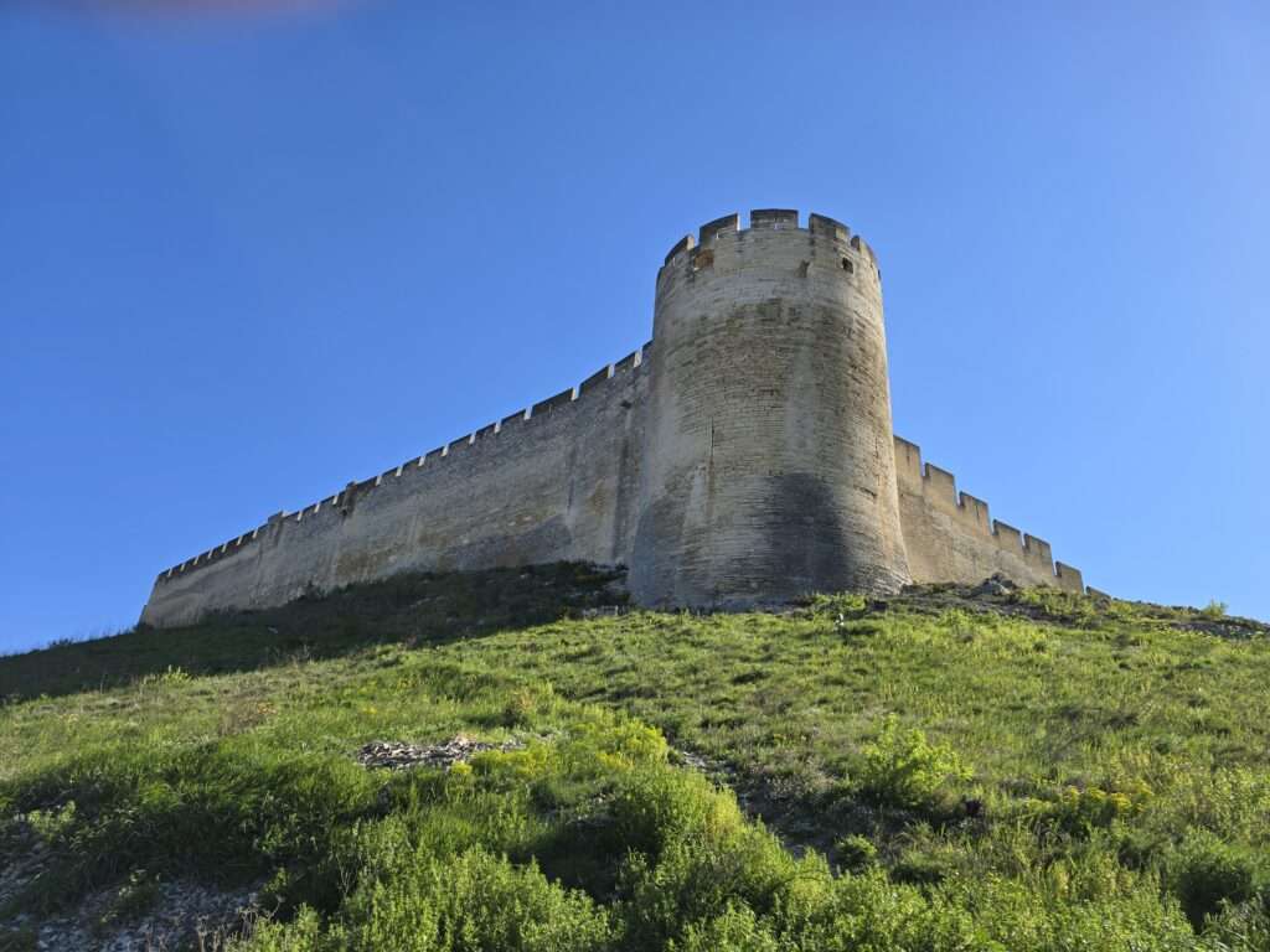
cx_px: 635
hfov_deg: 73.9
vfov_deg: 58.9
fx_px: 844
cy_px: 476
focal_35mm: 23
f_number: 1.7
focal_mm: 6.3
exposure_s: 1/629
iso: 12
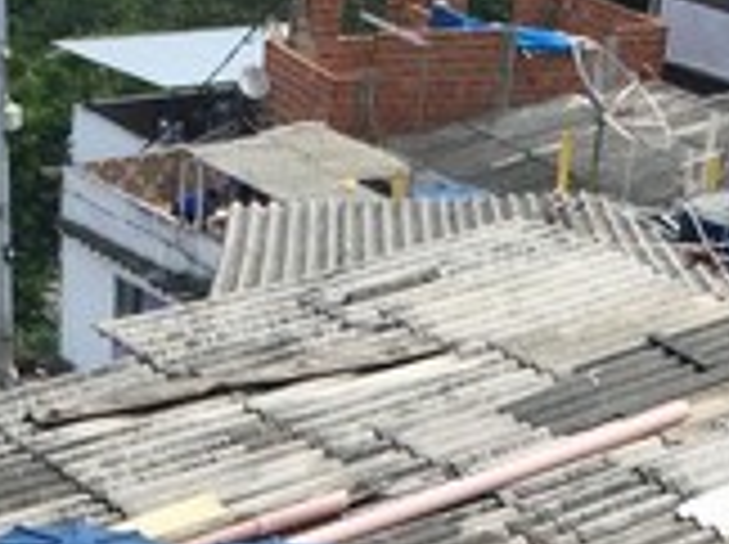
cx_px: 230
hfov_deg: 15.3
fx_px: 2713
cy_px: 940
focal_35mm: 129
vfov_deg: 10.8
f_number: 2.2
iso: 32
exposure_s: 1/1866
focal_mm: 4.15
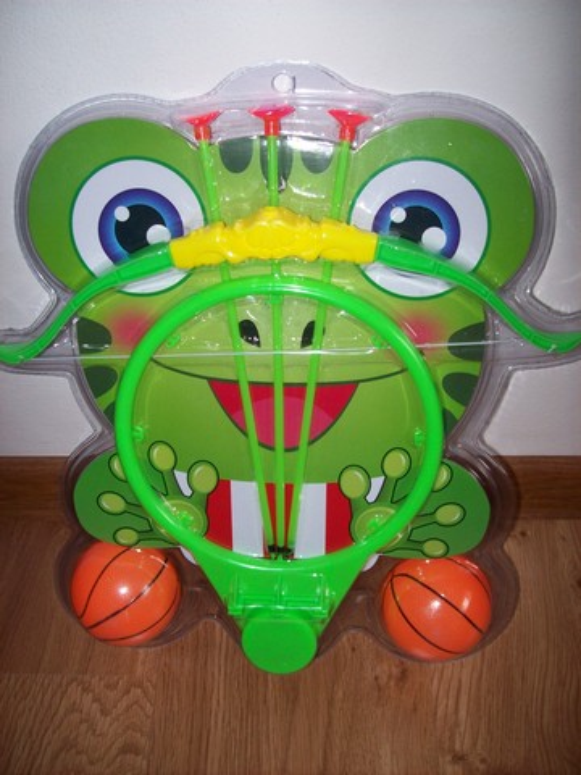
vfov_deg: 51.4
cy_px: 388
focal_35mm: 36
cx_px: 290
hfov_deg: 39.7
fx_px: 806
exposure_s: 1/64
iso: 80
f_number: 2.7
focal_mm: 6
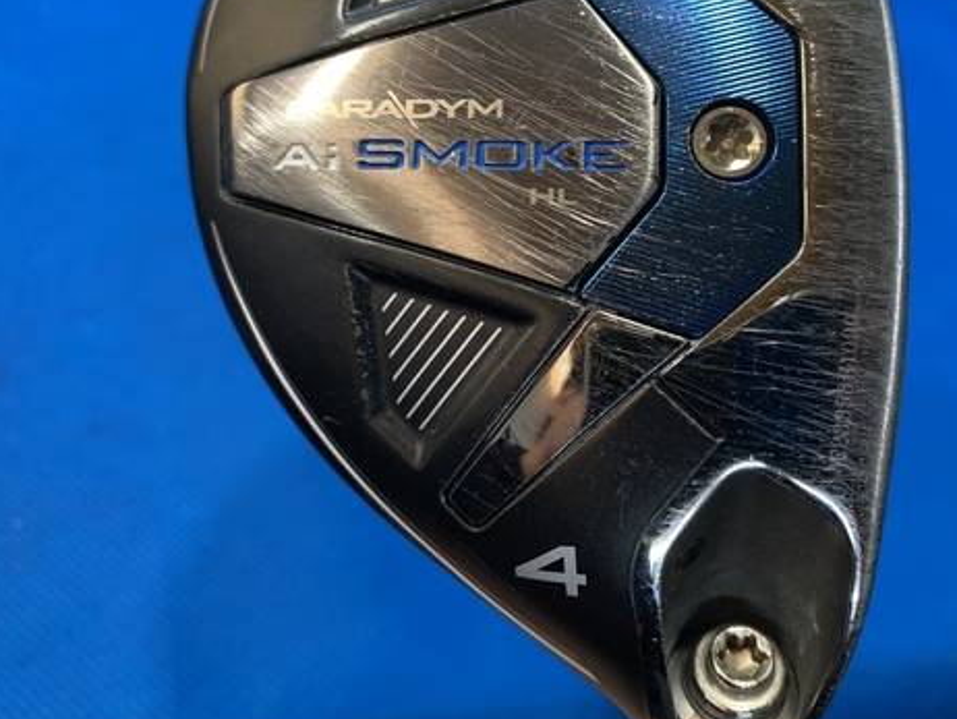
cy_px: 242
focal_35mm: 36
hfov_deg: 51.1
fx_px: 996
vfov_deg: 39.2
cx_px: 551
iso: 100
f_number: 1.8
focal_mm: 4.25
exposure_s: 1/60
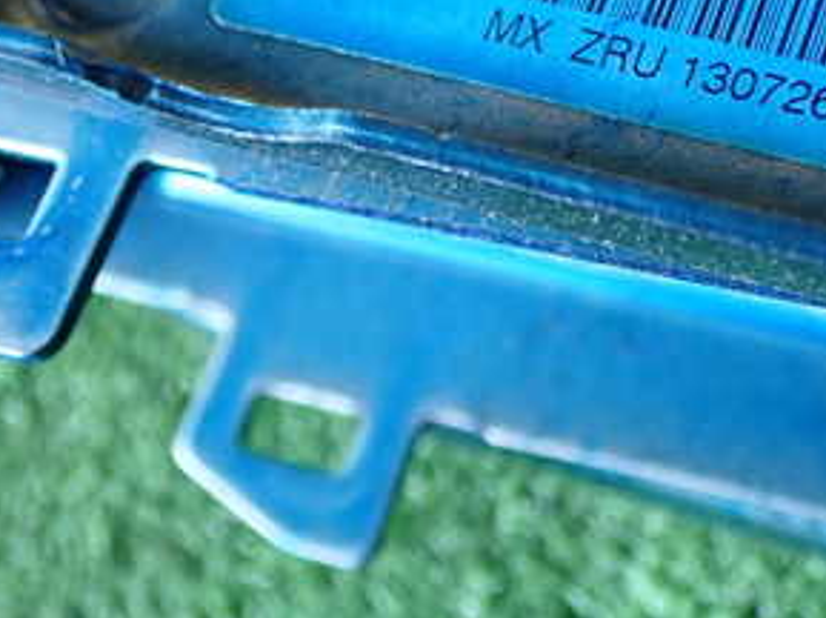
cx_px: 697
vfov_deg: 18.1
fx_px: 1883
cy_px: -9
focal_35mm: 79
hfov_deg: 24.2
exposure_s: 1/40
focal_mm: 6.83
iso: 200
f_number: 2.7
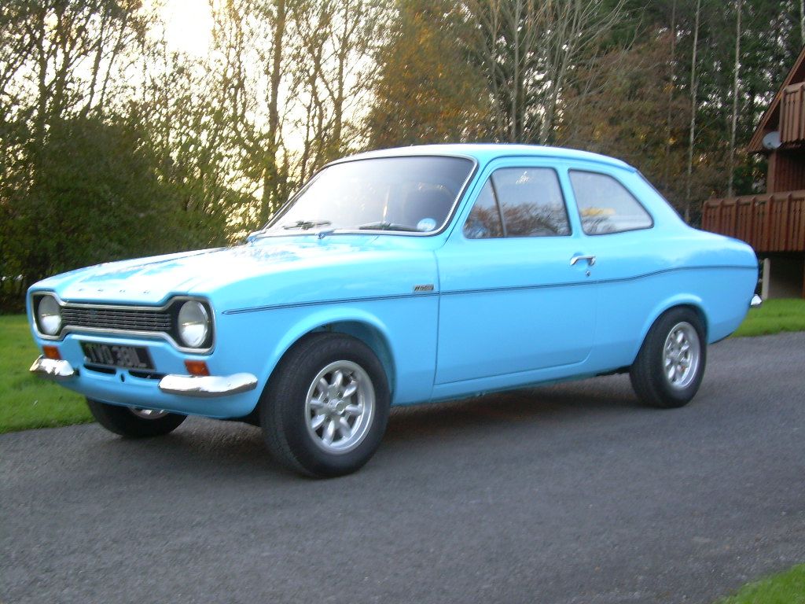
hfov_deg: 36.2
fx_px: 1233
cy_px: 302
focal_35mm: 53
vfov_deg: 27.5
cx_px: 402
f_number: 3.2
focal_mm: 8.9
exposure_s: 1/30
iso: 50
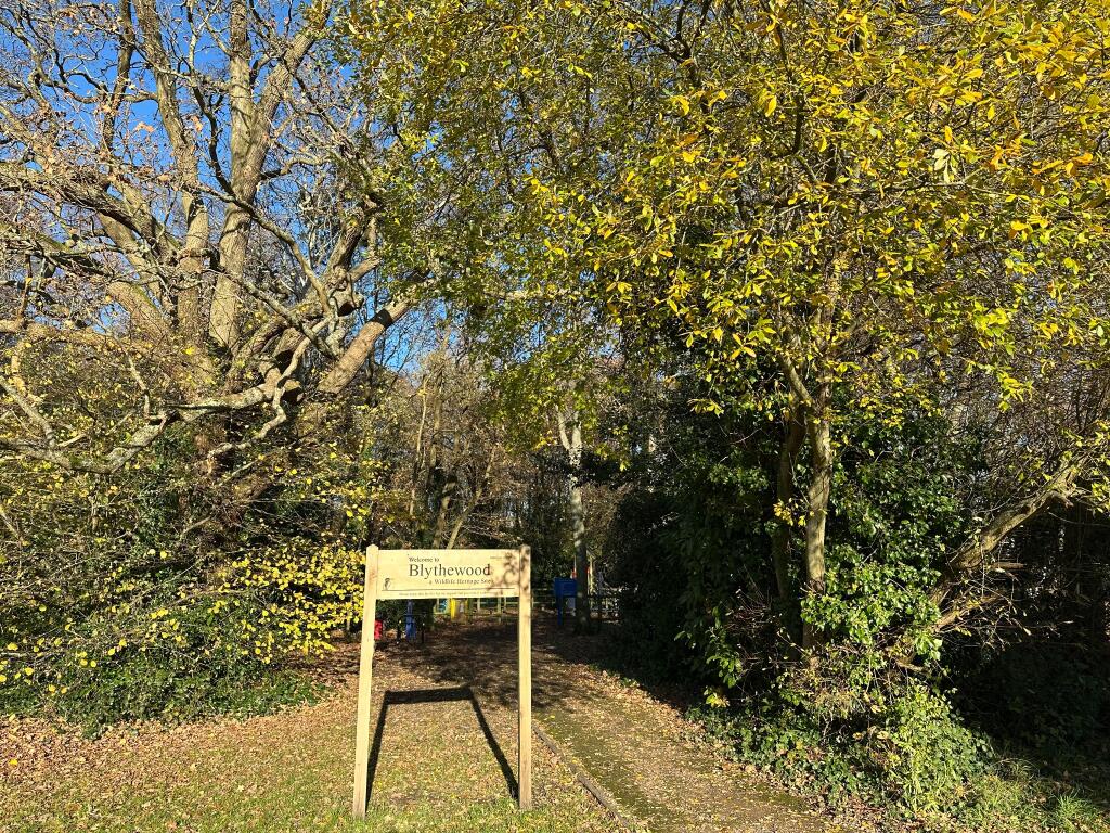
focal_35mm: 24
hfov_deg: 71.6
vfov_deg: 56.8
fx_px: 770
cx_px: 555
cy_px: 416
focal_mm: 6.86
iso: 80
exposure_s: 1/1433
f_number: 1.78
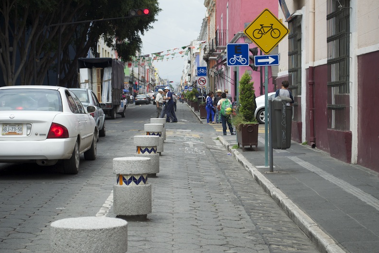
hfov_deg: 28.8
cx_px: 188
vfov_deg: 19.5
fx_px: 737
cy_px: 127
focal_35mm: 70
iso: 320
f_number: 5.3
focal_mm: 46
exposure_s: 1/1000
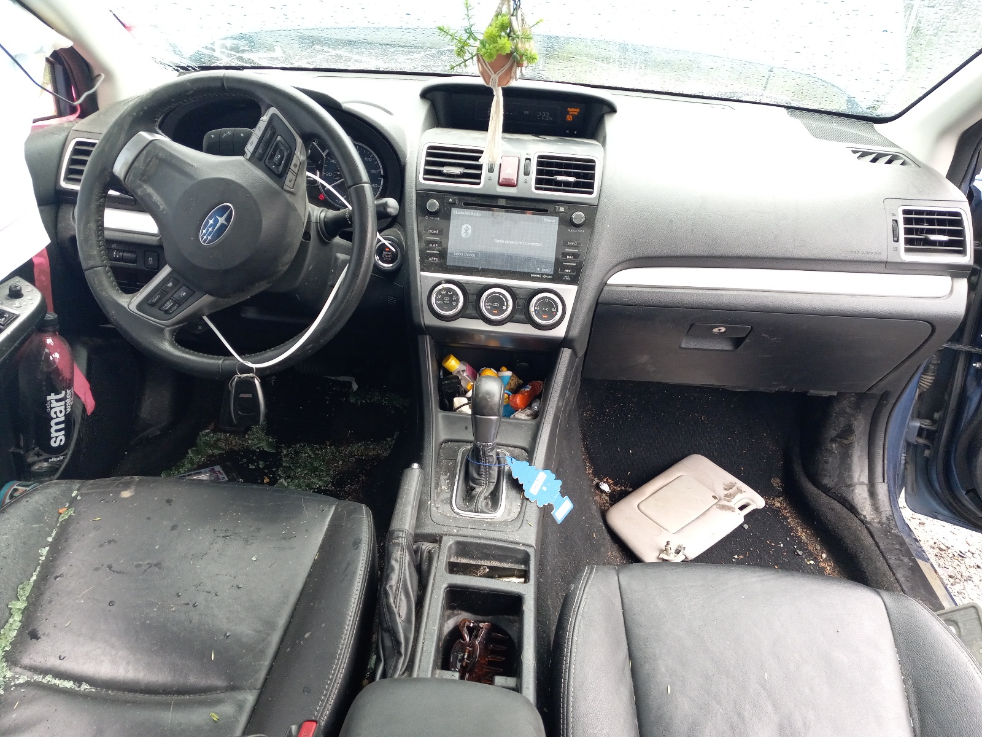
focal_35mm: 27
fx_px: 766
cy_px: 368
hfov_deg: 65.3
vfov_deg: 51.4
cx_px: 491
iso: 84
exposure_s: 1/120
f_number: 1.8
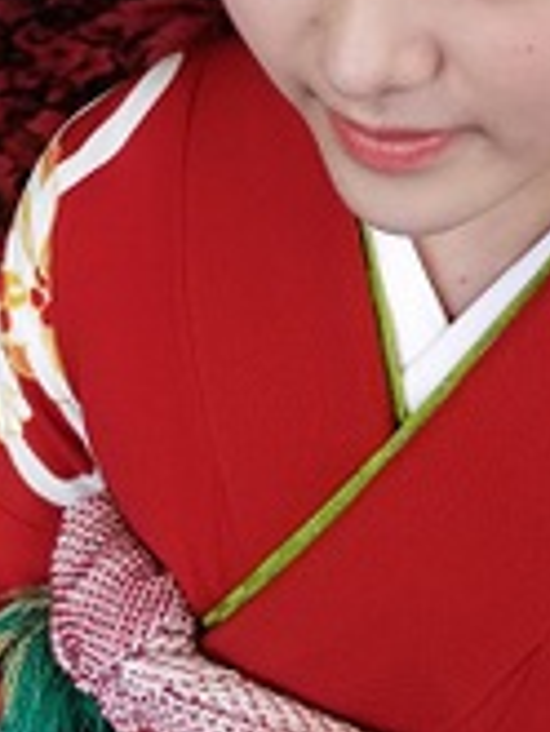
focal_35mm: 59
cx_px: 539
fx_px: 1248
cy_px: -91
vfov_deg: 29.2
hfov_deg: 23.9
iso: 100
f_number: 1.7
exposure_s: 1/100
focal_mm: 4.25
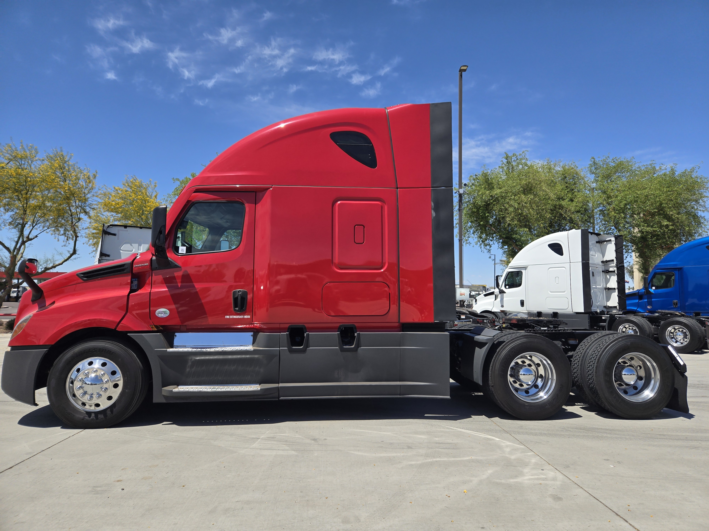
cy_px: 266
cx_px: 354
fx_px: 471
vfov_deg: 58.9
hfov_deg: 73.9
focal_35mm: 23
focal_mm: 5.4
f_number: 1.8
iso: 25
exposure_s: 1/2088
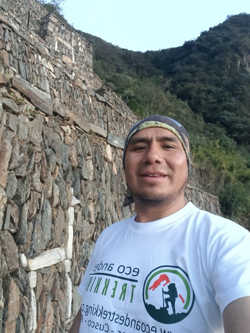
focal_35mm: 25
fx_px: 241
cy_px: 166
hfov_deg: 54.9
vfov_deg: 69.4
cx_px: 125
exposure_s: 1/100
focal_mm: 3.23
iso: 250
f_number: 2.4
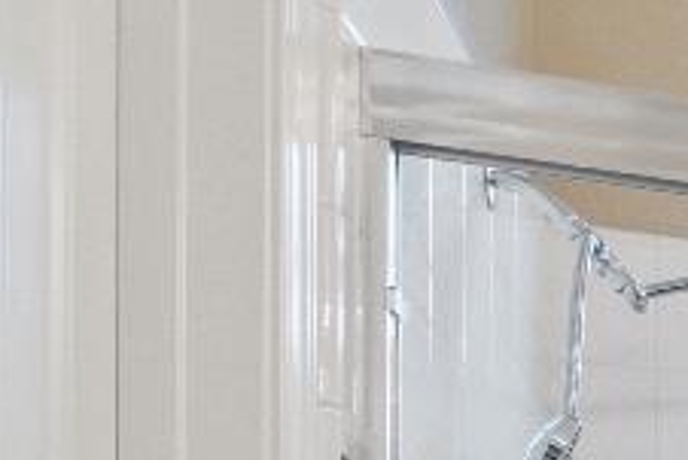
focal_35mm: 106
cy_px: 1033
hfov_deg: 11.5
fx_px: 2027
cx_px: 2027
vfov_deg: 11.2
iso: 1600
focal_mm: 16
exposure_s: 1/10
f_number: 9
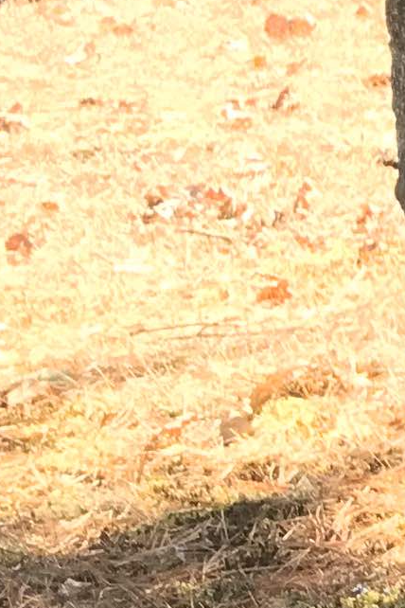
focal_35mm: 183
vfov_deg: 11.1
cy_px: 592
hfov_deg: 6.7
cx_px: 1299
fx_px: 3088
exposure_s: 1/120
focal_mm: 3.99
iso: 20
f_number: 1.8
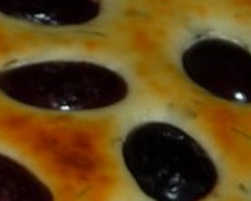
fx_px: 2095
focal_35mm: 282
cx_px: -20
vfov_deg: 5.5
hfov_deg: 6.8
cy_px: 263
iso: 100
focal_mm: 9.5
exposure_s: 1/40
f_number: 5.2
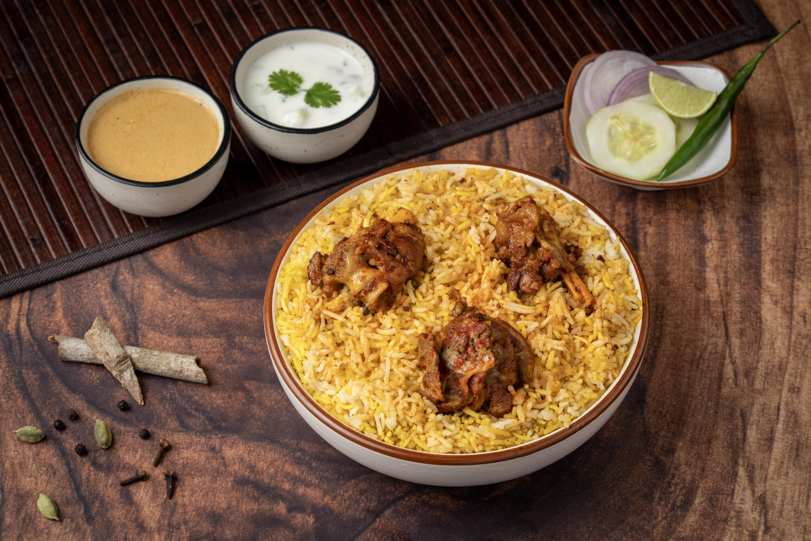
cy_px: 270
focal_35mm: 90
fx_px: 2027
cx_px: 406
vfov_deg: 15.2
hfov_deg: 22.6
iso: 64
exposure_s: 1/200
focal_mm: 90
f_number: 11
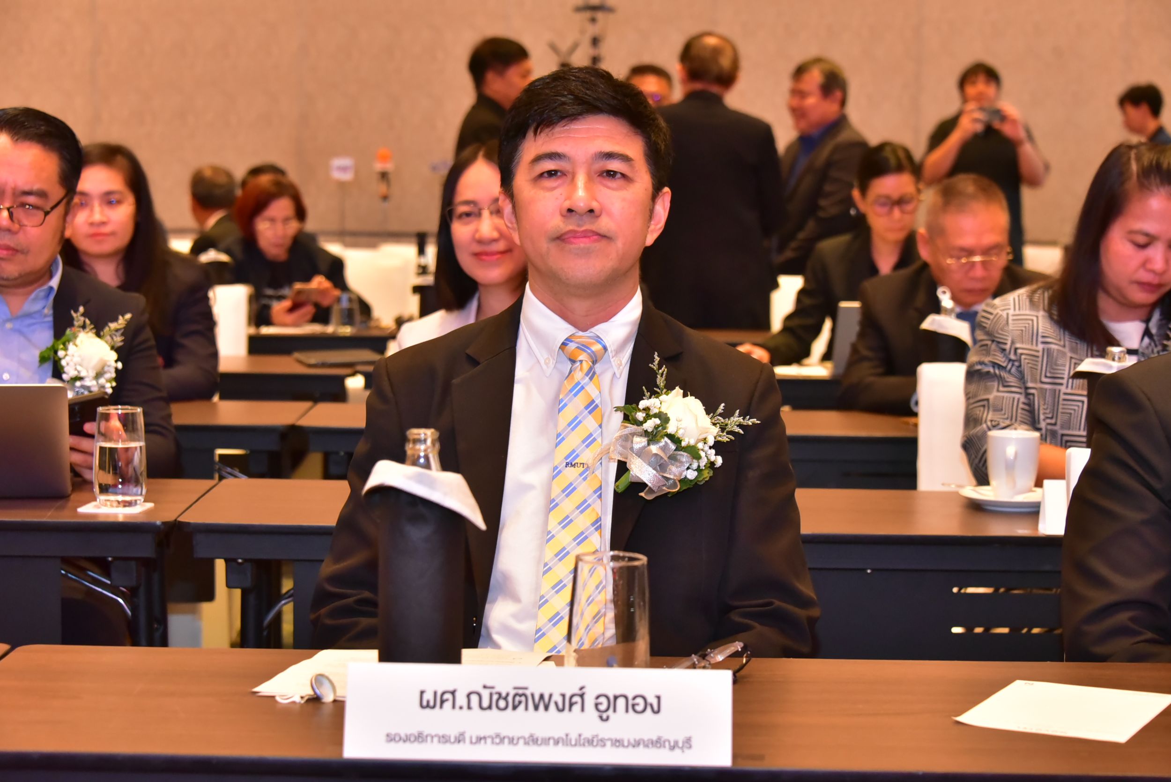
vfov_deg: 18.9
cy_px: 391
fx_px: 2343
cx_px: 586
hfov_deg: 28.1
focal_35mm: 72
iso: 5000
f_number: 6.3
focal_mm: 72
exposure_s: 1/125
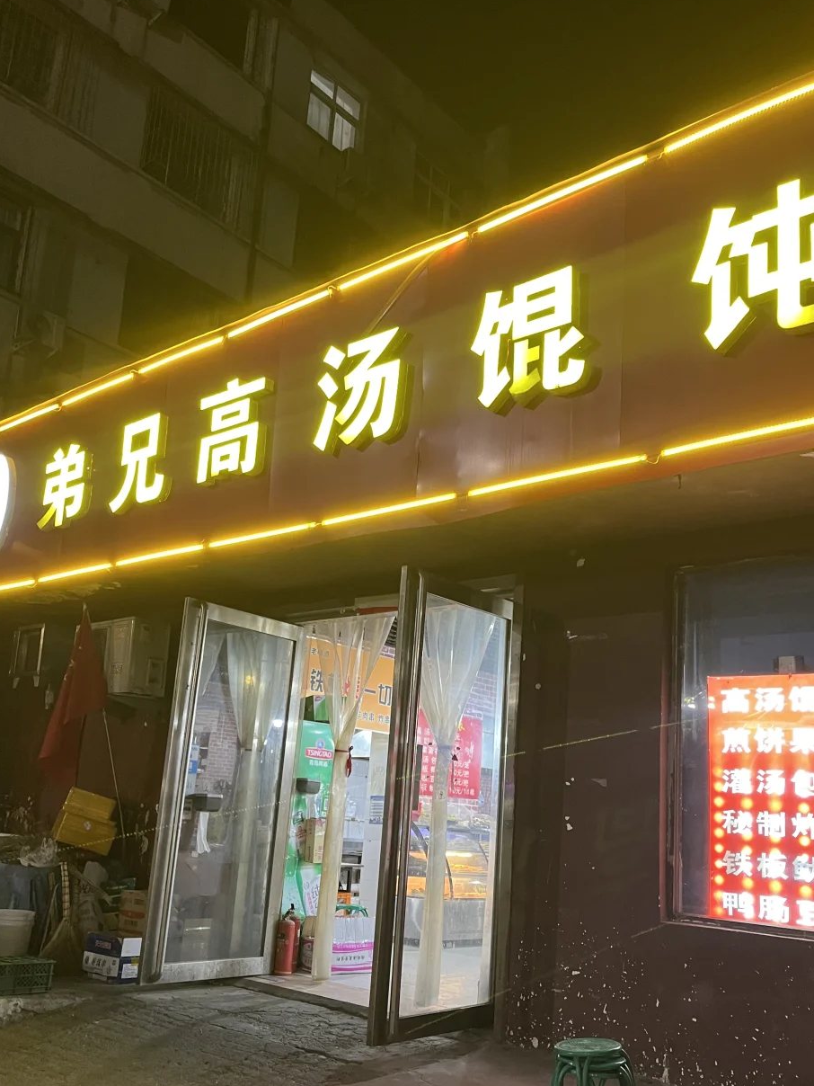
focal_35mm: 31
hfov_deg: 45.4
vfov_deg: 58.0
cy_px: 634
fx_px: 972
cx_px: 422
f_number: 1.6
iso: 250
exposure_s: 1/50
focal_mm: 5.1
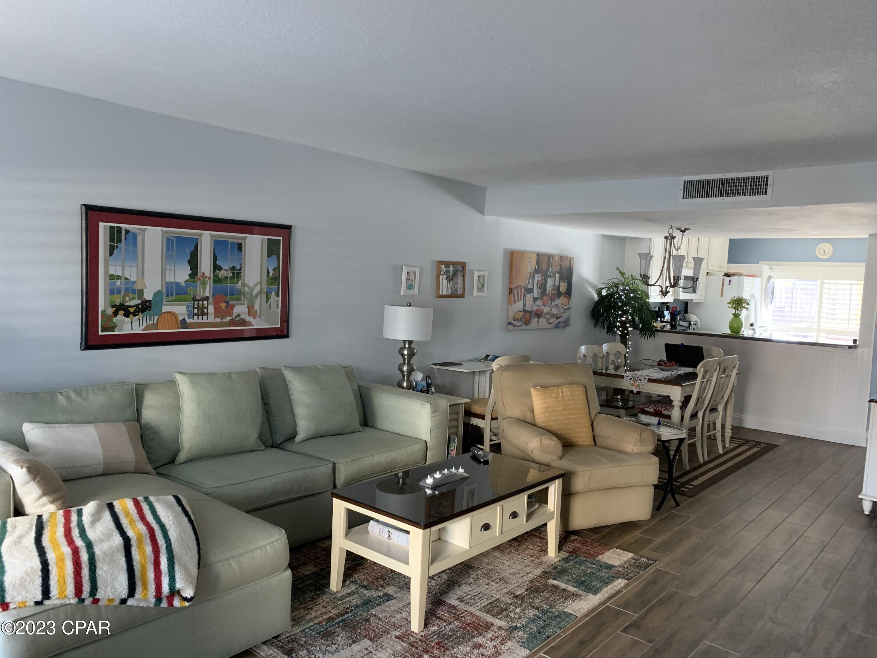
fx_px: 659
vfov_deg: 53.1
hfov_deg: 67.3
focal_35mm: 26
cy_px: 329
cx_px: 438
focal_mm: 4.25
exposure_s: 1/56
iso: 400
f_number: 1.8
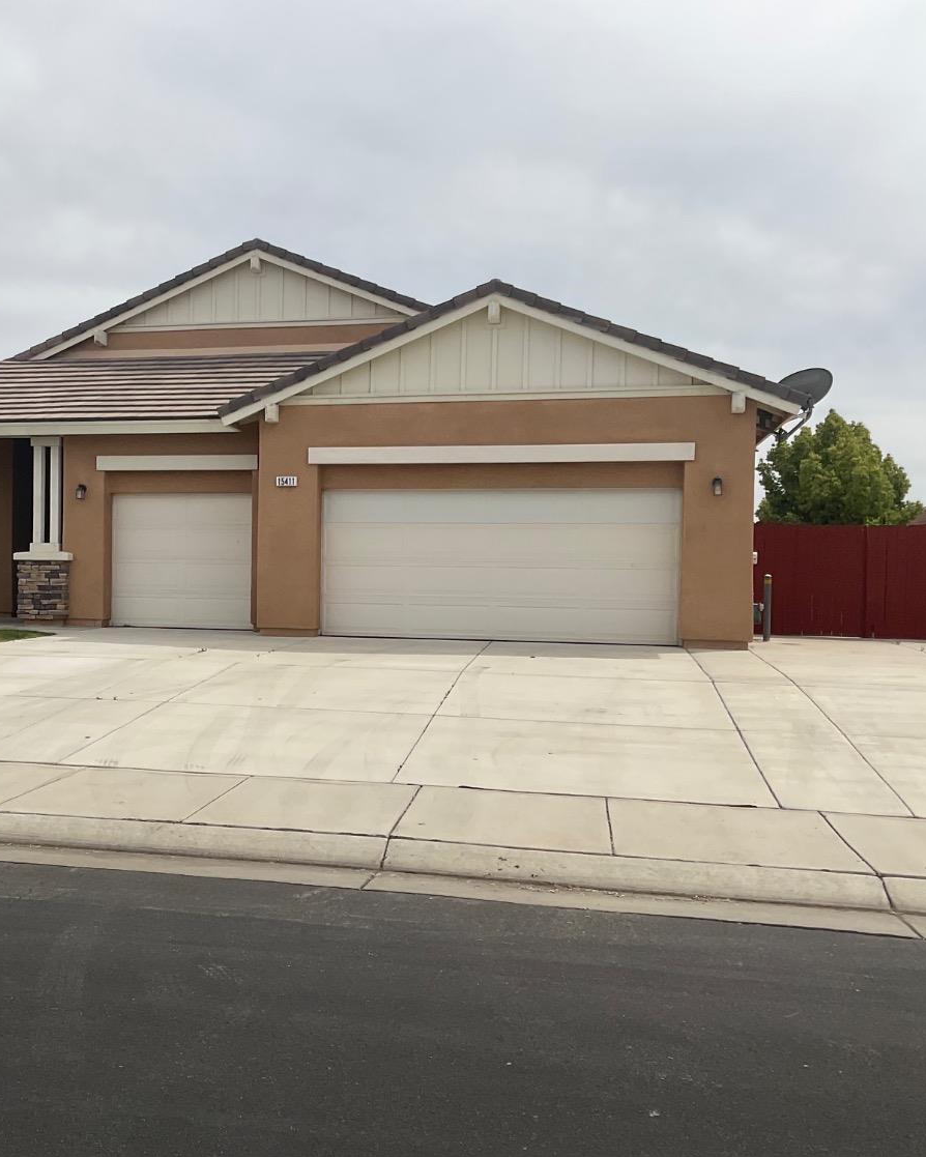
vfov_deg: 47.9
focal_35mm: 38
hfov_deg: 38.3
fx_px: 1301
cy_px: 582
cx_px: 250
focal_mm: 3
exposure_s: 1/4405
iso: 16
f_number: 1.8
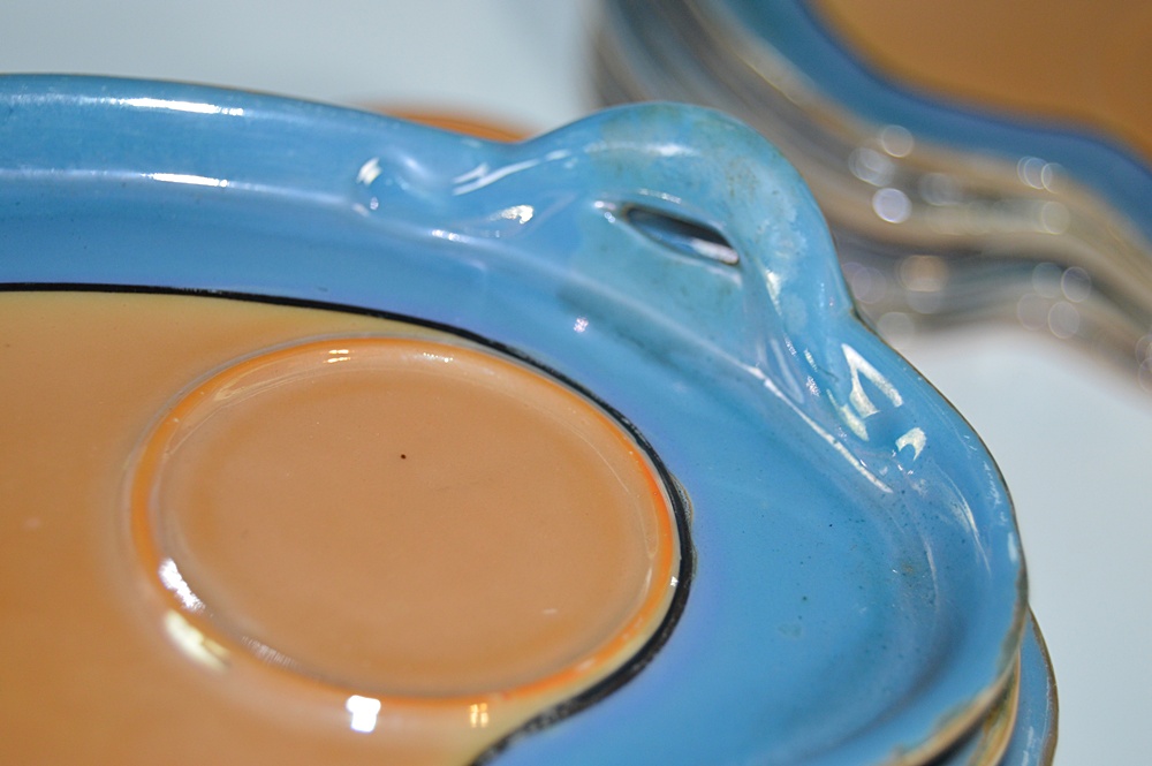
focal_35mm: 72
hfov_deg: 28.1
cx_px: 576
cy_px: 383
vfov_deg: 18.9
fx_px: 2302
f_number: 5.3
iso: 720
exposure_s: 1/60
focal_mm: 48
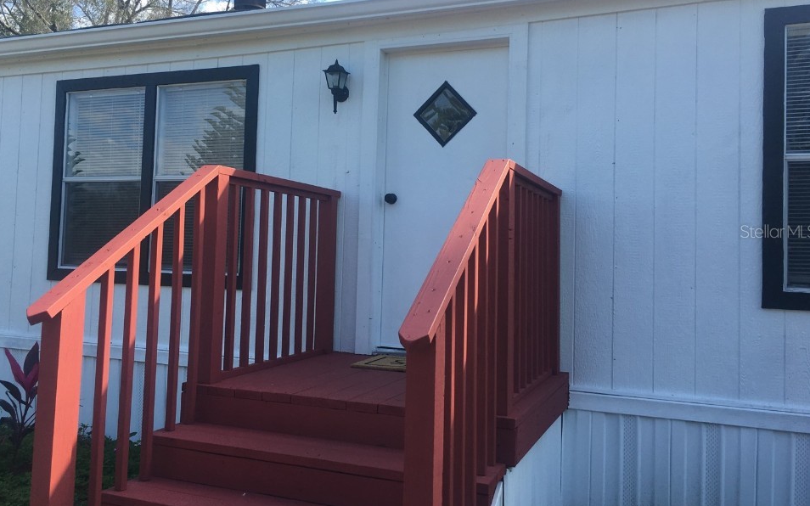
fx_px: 728
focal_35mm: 33
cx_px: 385
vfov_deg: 38.3
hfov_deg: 58.1
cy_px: 231
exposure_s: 1/388
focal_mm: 4.15
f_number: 2.2
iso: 25
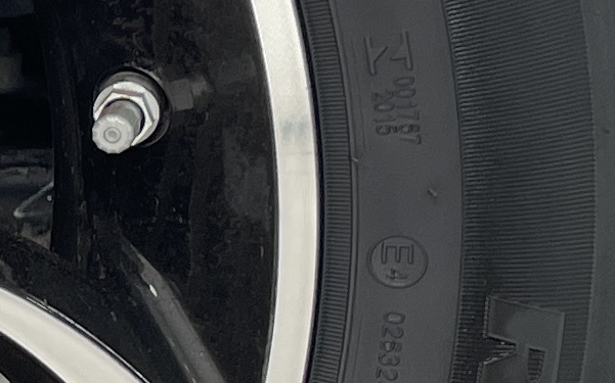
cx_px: -587
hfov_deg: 10.5
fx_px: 3099
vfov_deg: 7.1
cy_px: 189
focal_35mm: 185
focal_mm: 4.2
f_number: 1.6
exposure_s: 1/100
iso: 50
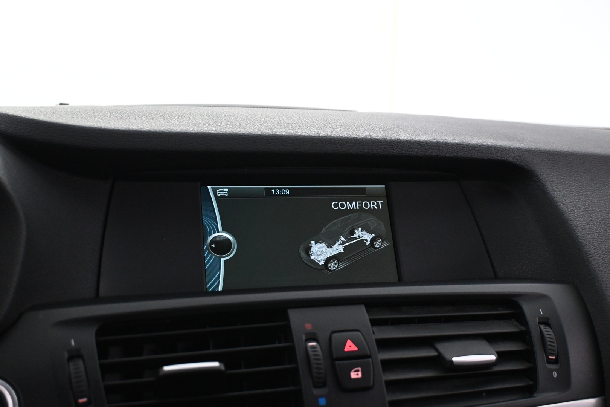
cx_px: 305
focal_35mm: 41
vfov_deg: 32.4
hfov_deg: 47.2
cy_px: 204
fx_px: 699
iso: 3200
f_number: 4.5
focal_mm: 27.5
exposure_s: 1/40
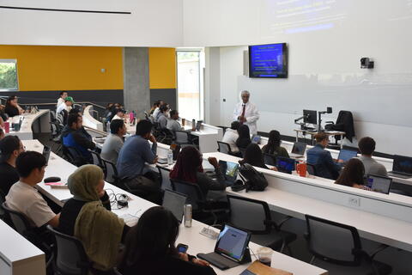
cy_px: 138
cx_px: 206
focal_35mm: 40
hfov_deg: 47.9
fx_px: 463
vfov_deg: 33.0
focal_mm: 27
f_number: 6.3
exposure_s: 1/160
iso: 800
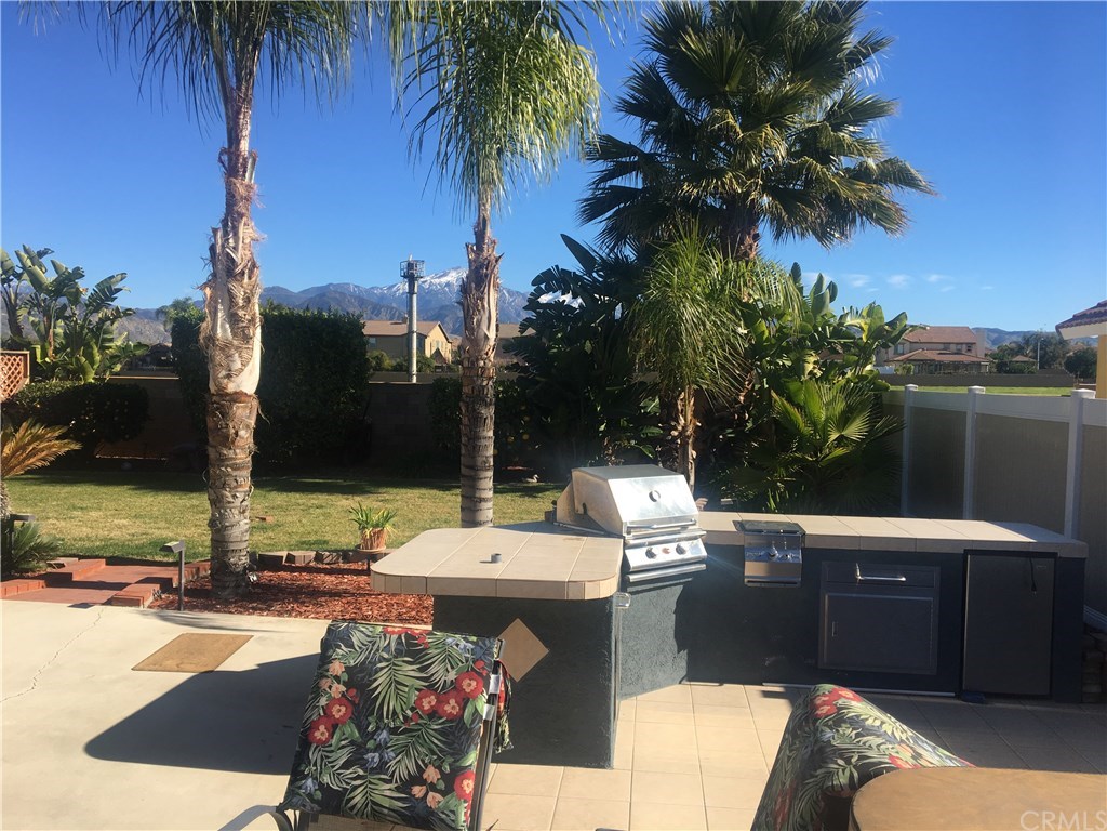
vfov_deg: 48.2
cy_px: 416
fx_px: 927
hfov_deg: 61.7
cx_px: 554
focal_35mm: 29
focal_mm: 4.15
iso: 25
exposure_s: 1/1374
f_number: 2.2
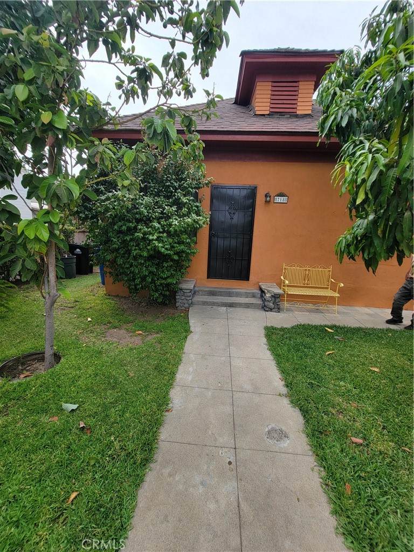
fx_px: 207
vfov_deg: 106.2
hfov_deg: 89.9
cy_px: 276
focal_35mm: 13
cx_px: 207
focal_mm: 2.2
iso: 50
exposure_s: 1/588
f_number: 2.2
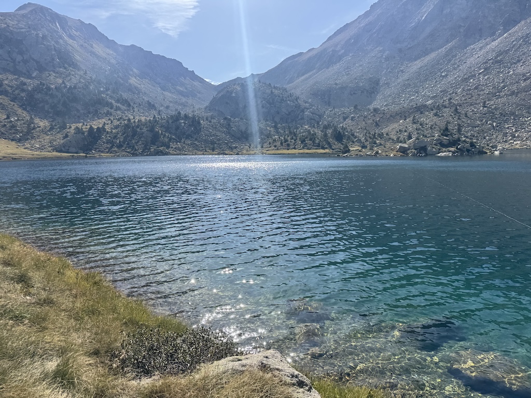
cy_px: 199
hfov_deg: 71.6
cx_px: 266
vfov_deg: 56.8
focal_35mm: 24
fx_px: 368
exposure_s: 1/4049
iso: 80
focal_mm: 6.76
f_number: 1.78
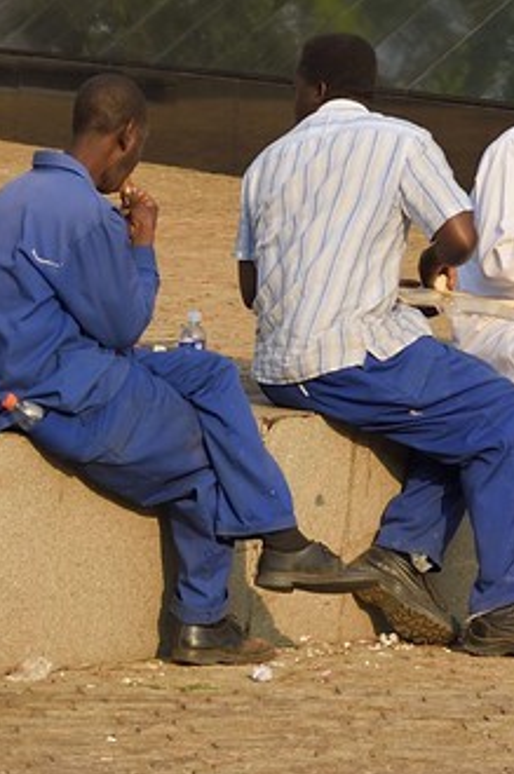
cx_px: 1020
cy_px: -1093
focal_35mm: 267
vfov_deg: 7.2
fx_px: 5736
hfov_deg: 5.0
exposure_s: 1/320
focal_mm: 55
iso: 200
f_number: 7.1
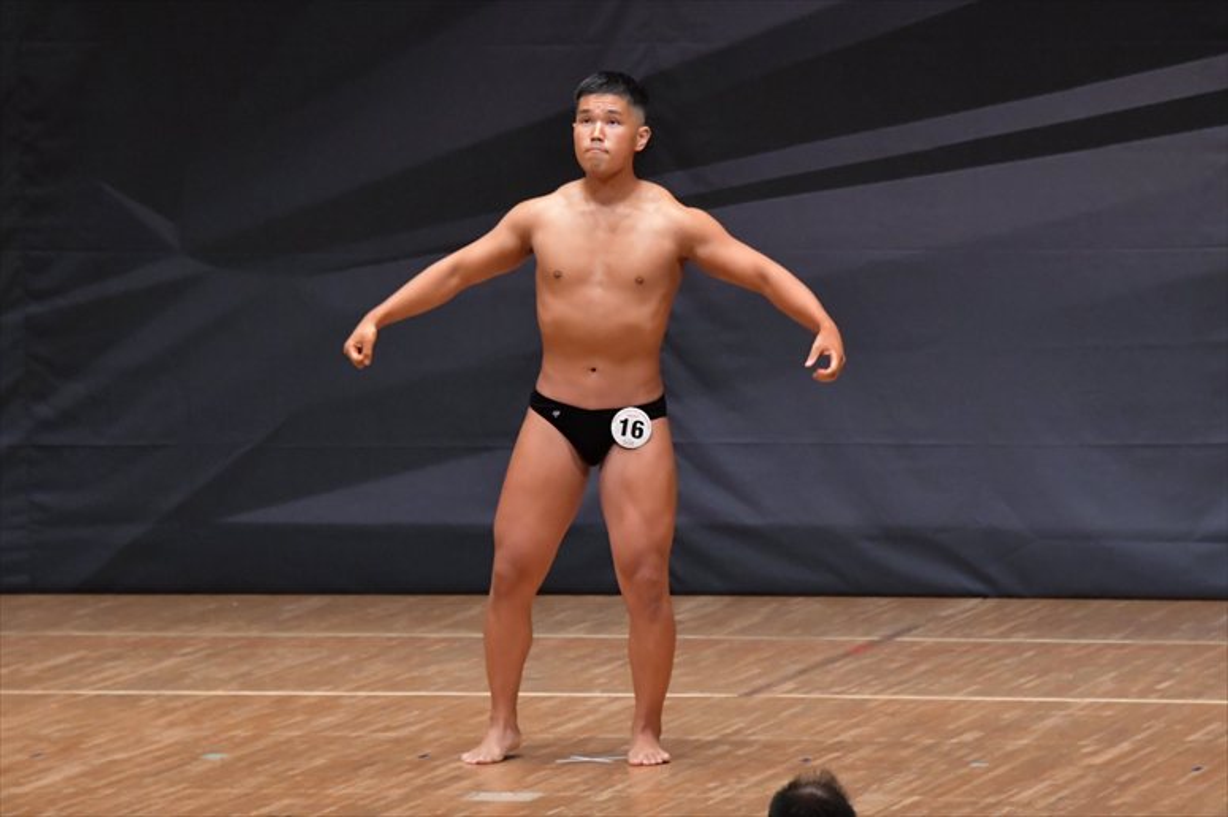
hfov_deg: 7.6
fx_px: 9206
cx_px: 614
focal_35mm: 270
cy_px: 408
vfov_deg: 5.1
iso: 6400
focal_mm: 180
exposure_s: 1/400
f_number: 5.6
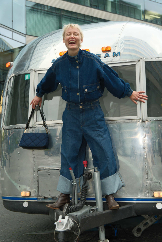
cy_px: 121
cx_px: 81
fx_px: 297
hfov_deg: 30.5
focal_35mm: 44
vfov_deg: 44.5
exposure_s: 1/500
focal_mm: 29.2
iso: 800
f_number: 3.2
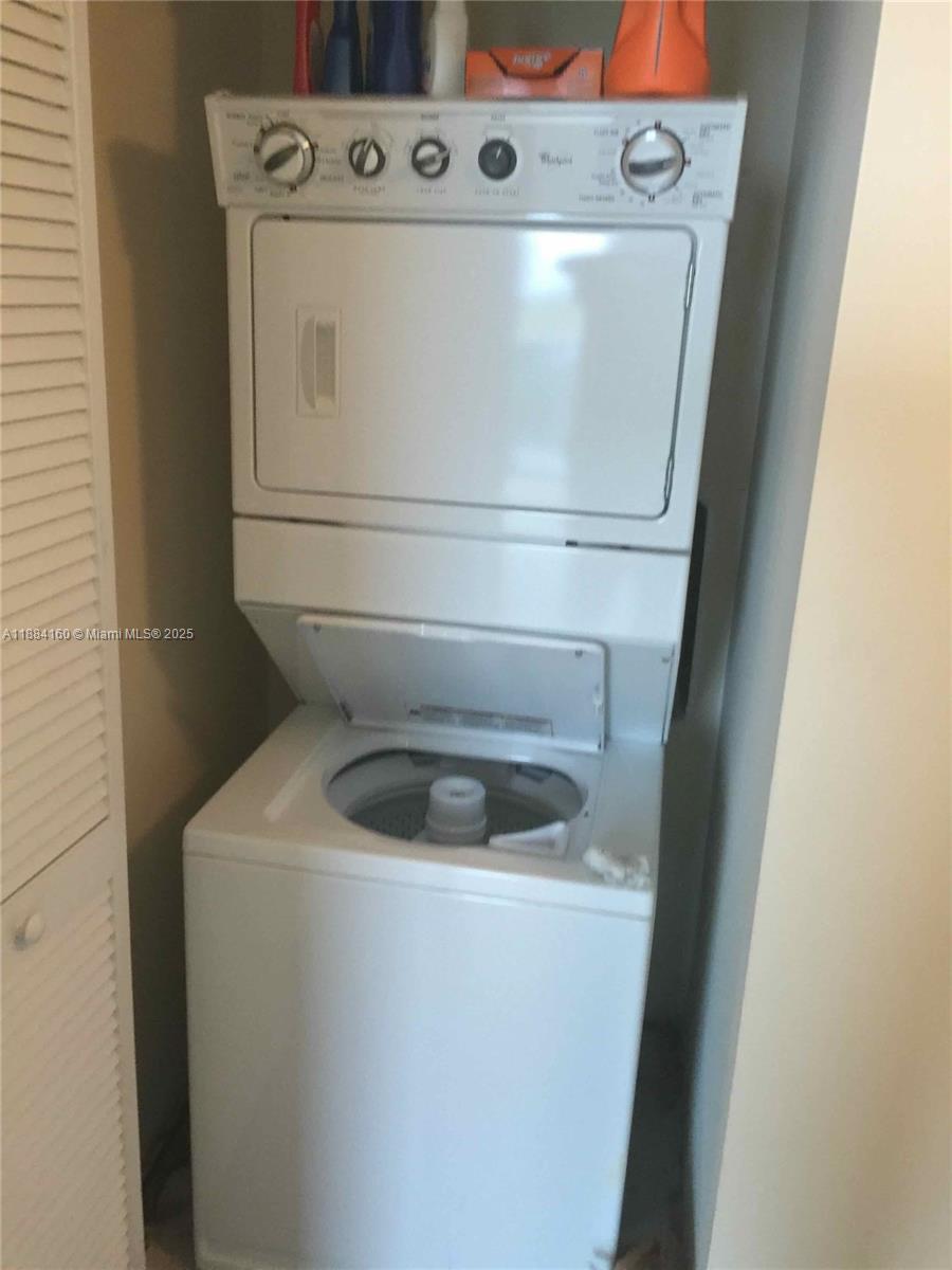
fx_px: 1063
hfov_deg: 48.2
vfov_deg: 61.7
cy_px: 635
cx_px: 476
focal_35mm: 29
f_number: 2.2
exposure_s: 1/15
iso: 64
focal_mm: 4.15
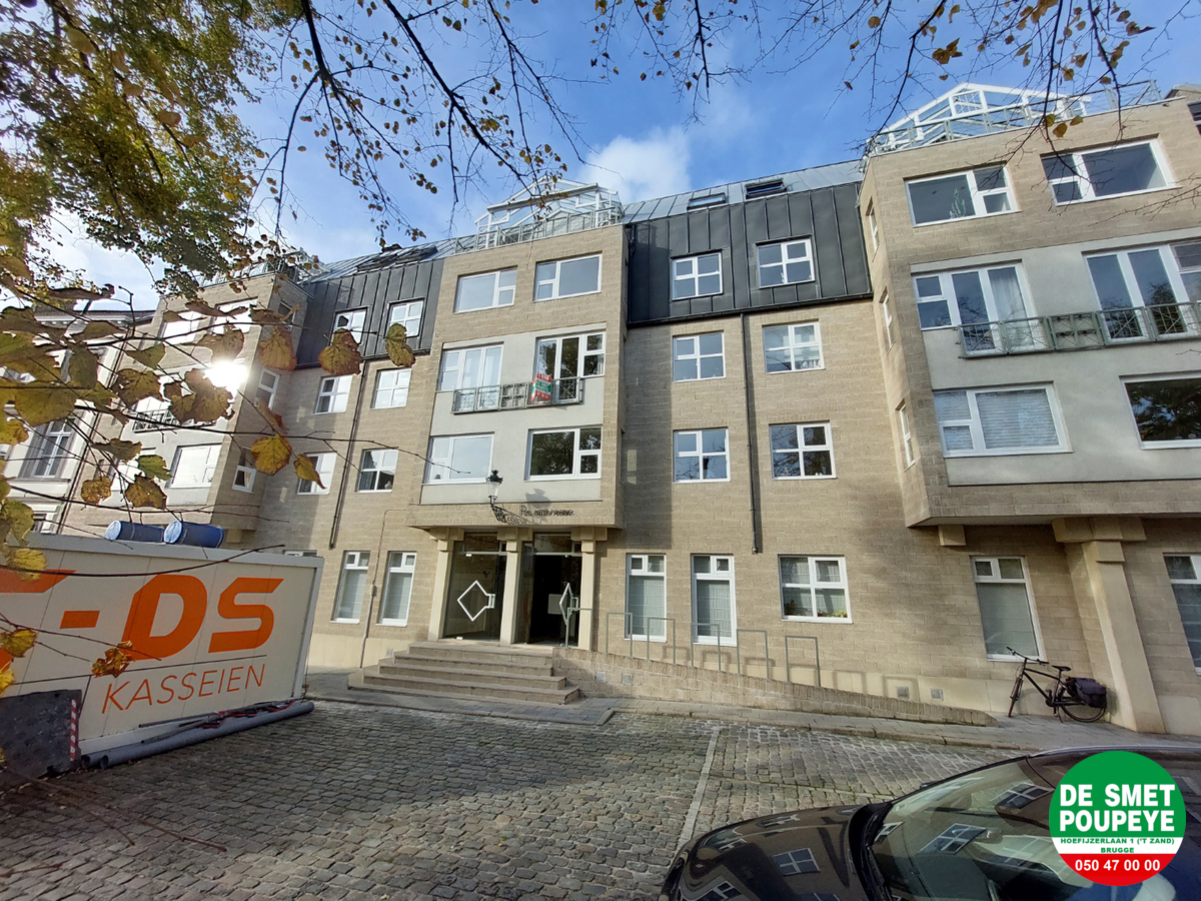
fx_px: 451
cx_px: 600
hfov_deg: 106.2
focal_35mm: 13
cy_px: 450
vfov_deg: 89.9
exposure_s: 1/770
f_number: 2.2
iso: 50
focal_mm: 1.74
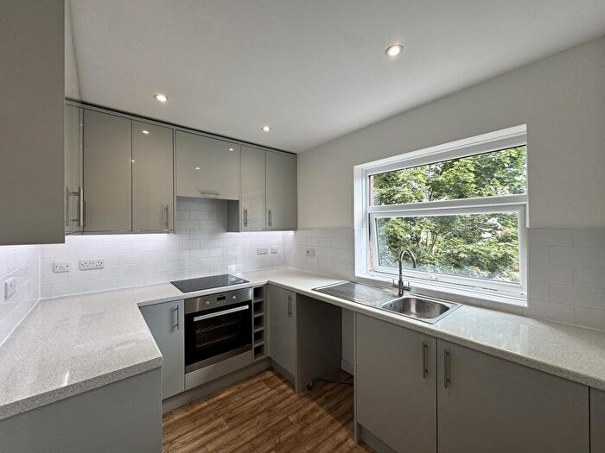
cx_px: 302
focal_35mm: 14
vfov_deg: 85.7
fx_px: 245
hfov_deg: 102.1
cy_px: 226
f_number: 2.2
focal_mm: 2.22
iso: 50
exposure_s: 1/100
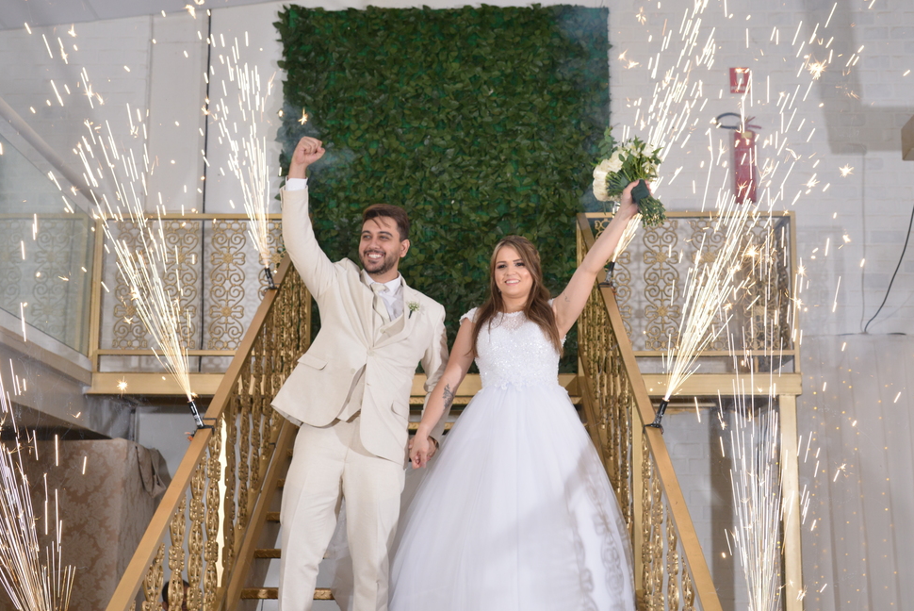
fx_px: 1194
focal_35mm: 47
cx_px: 429
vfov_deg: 28.6
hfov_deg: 41.9
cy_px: 370
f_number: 7.1
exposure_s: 1/100
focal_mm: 38
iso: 1100
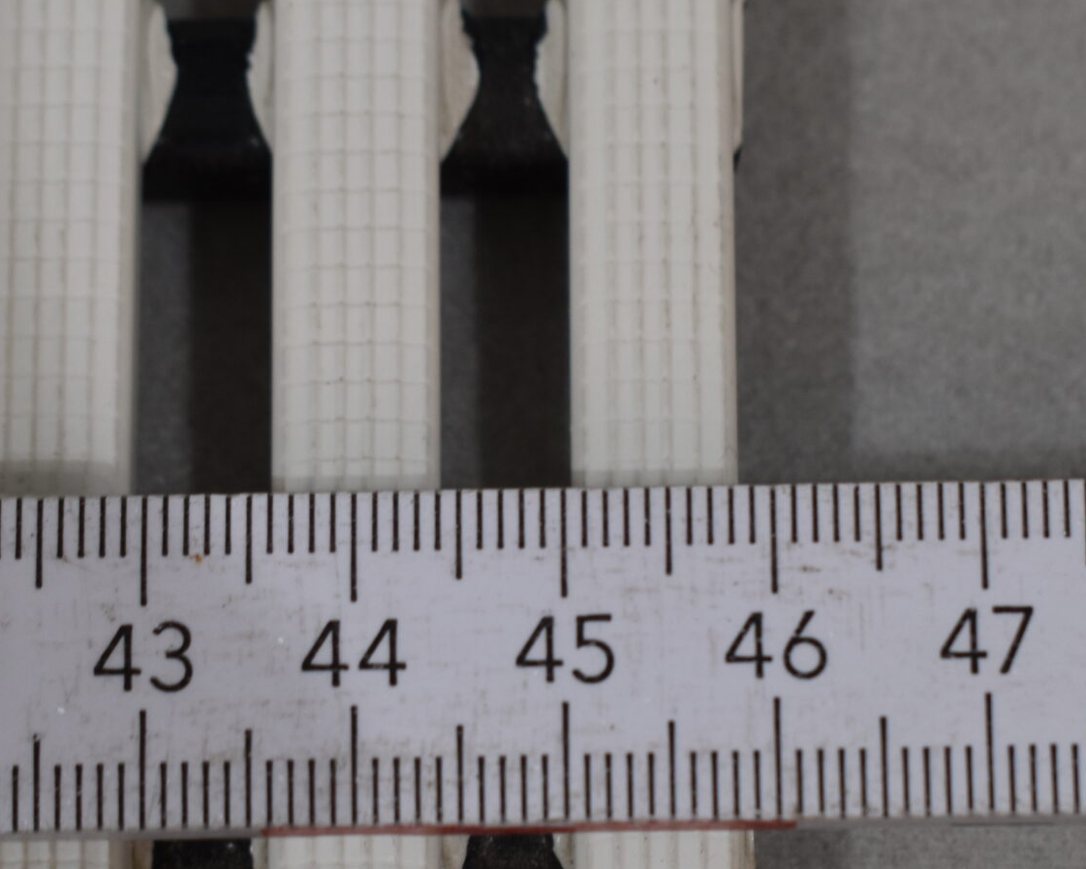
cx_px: 754
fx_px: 4339
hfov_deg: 14.2
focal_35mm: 135
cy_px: 637
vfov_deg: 11.4
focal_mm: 42
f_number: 8
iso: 280
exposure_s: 1/60
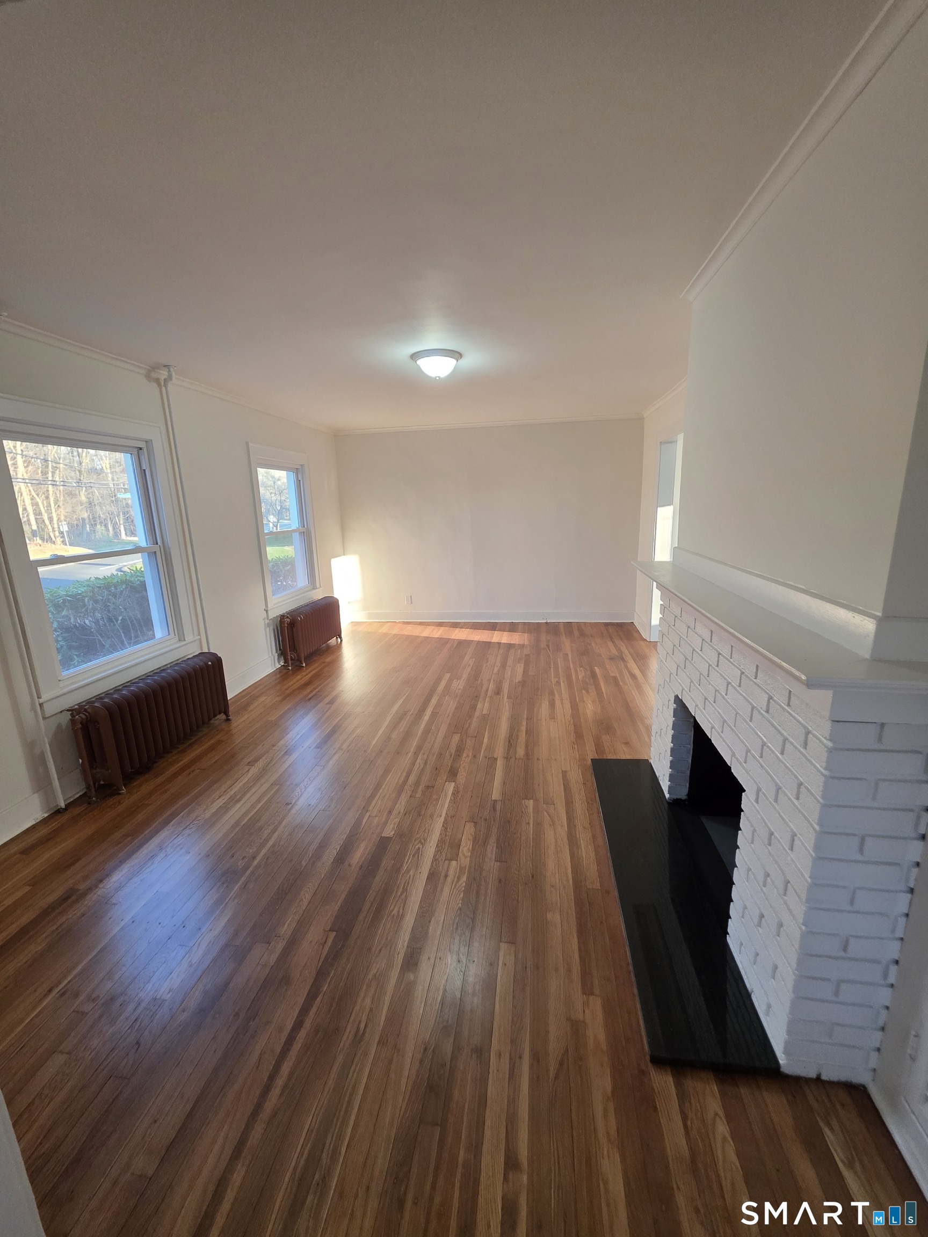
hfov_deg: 89.9
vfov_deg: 106.2
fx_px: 465
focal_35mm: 13
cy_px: 618
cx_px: 464
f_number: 1.9
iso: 250
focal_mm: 2.2
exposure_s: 1/120
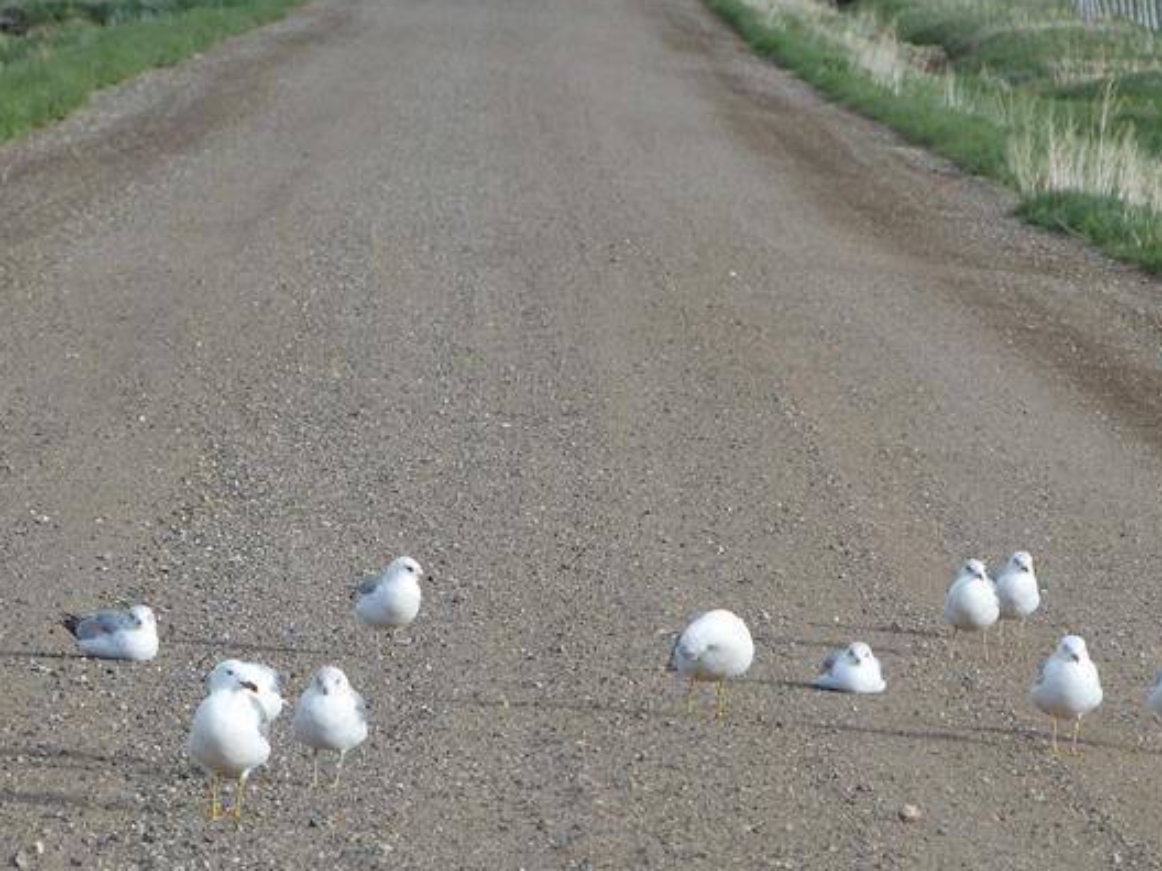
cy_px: 519
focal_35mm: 405
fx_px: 13595
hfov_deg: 4.9
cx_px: 592
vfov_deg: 3.7
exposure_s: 1/500
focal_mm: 54.7
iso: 100
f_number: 4
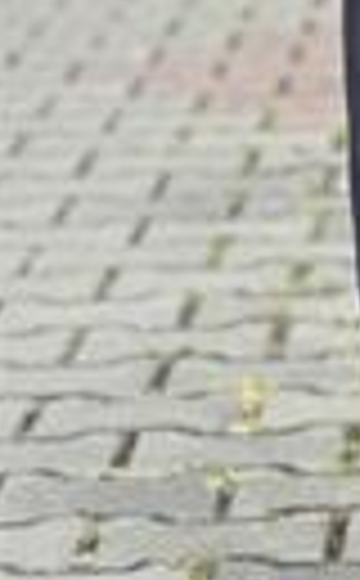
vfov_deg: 8.0
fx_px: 4136
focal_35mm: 262
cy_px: -7
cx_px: 688
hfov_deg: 4.9
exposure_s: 1/121
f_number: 2.8
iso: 250
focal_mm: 9
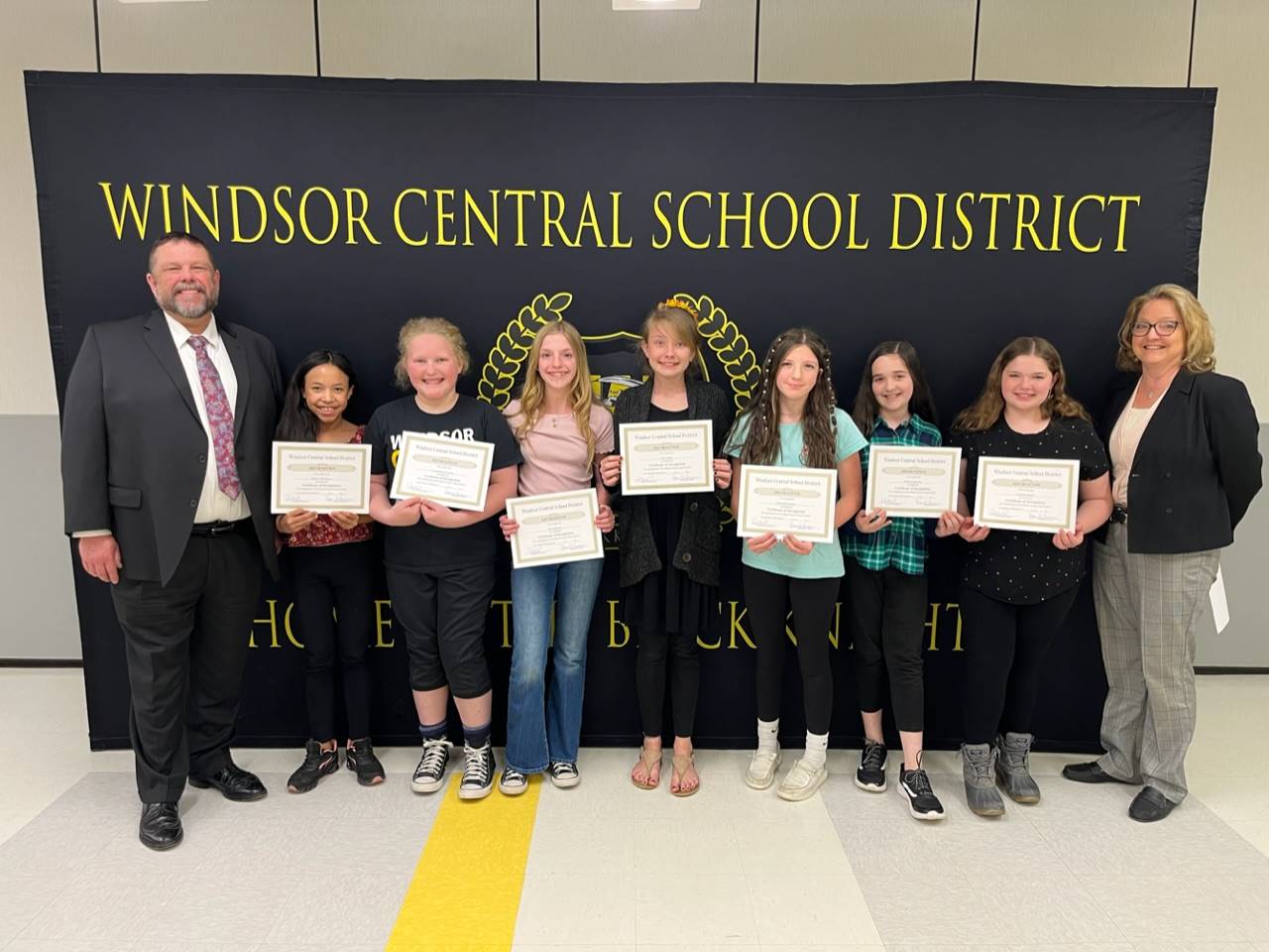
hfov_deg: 67.3
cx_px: 634
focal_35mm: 26
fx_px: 953
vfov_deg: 53.1
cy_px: 476
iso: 100
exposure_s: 1/60
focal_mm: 5.1
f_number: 1.6
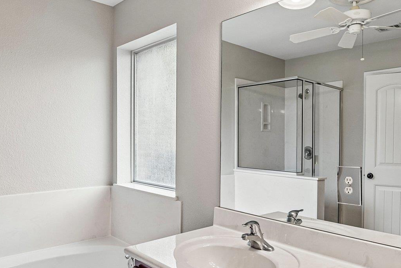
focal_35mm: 28
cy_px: 141
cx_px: 241
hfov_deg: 64.8
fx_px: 312
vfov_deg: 46.4
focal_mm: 14
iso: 400
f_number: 8
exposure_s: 1/50
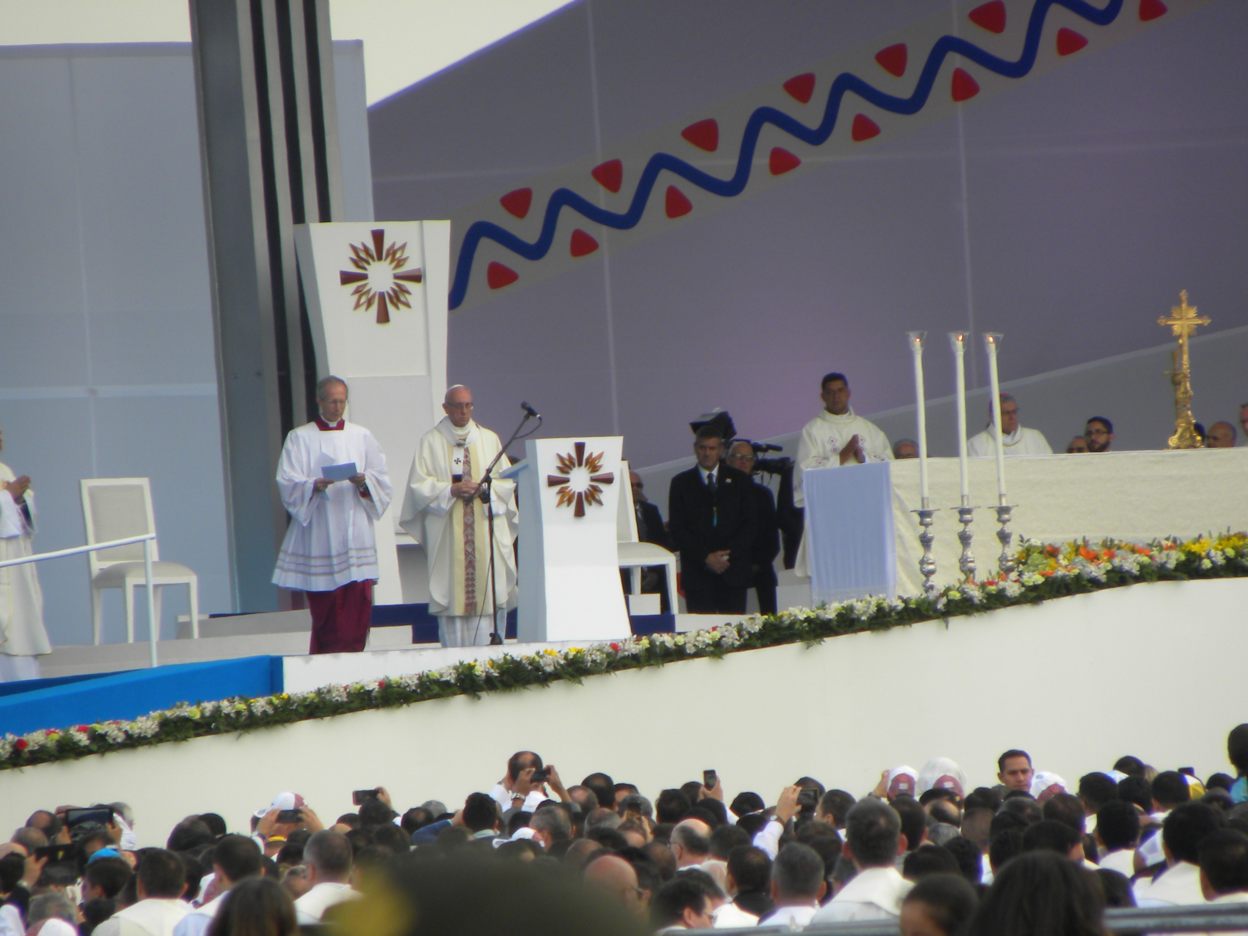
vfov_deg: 1.8
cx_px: 573
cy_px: 605
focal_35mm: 815
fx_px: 29382
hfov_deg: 2.4
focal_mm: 110.4
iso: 64
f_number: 5
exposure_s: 1/60
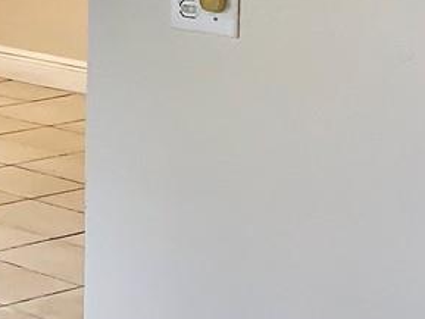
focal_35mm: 144
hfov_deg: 10.9
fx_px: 1769
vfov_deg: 9.9
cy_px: -210
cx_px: -700
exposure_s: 1/31
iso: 25
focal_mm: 4.25
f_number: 1.8
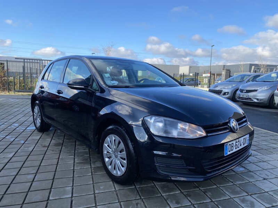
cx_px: 139
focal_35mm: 26
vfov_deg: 53.1
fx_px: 209
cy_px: 104
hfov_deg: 67.3
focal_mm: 4.25
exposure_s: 1/1395
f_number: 1.8
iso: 32
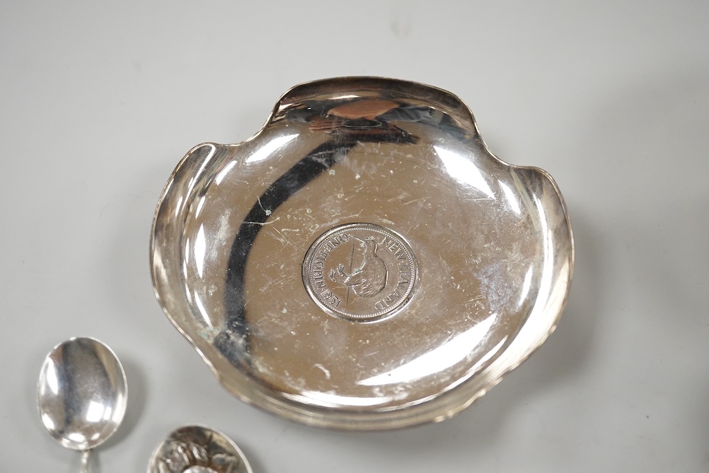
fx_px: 886
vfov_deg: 29.9
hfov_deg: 43.6
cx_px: 354
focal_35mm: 45
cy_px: 236
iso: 2500
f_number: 3.5
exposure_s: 1/640
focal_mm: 30
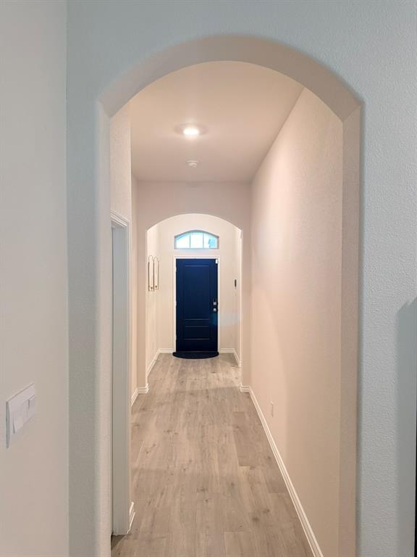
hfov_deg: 56.8
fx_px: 385
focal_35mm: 24
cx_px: 208
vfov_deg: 71.6
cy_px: 278
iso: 320
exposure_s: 1/60
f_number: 1.78
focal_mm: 6.76
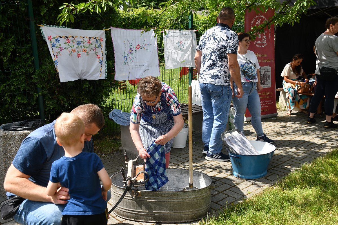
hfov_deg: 55.8
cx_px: 169
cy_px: 112
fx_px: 319
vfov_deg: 38.9
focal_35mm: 34
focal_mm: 23
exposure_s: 1/320
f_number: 5
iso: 100
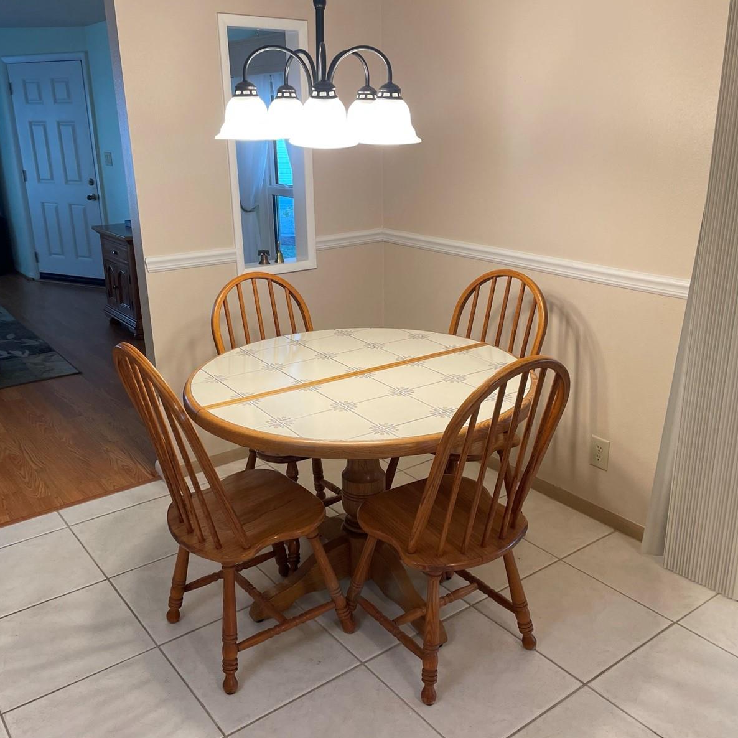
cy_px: 368
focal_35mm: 31
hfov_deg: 52.5
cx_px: 354
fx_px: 748
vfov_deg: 52.5
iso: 64
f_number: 1.6
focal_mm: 4.2
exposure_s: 1/60
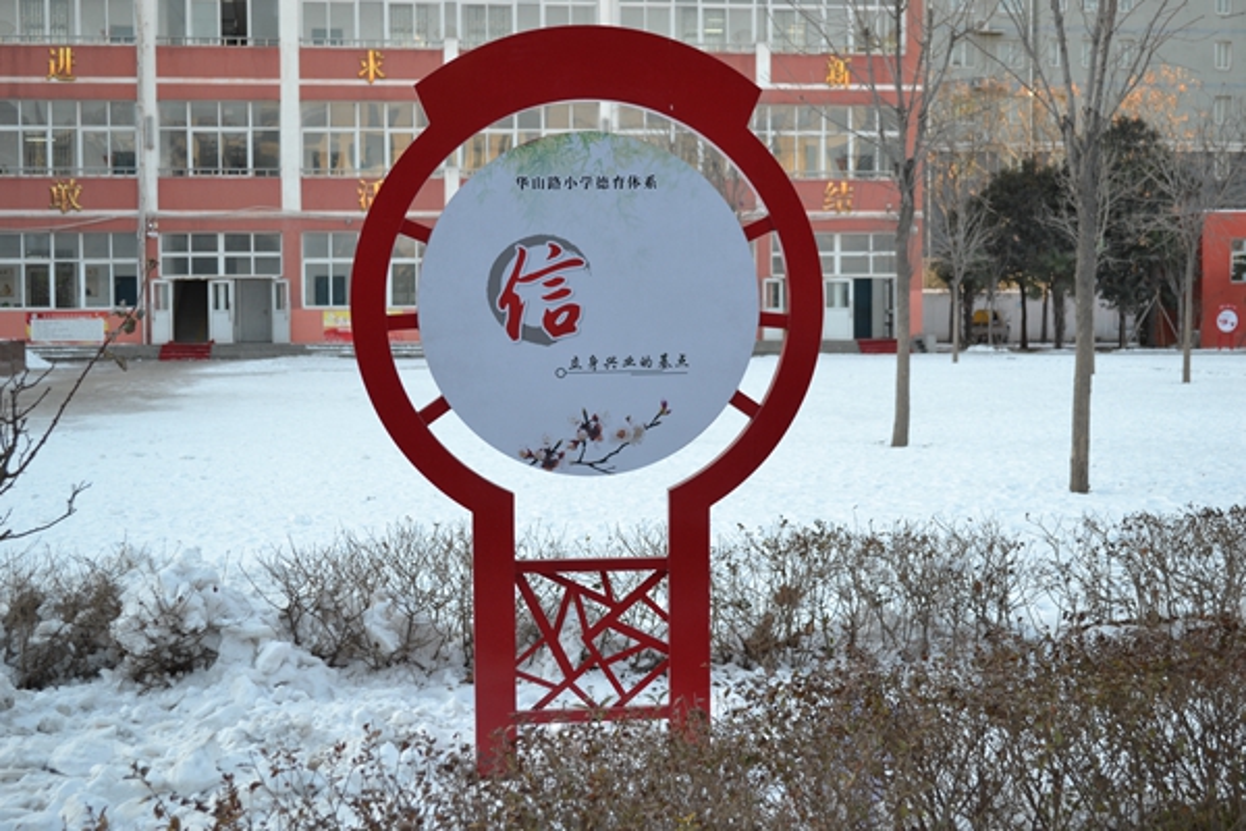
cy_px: 416
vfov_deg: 25.8
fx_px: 1817
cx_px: 623
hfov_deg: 37.9
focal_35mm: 52
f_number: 5.6
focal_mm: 35
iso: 250
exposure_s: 1/125
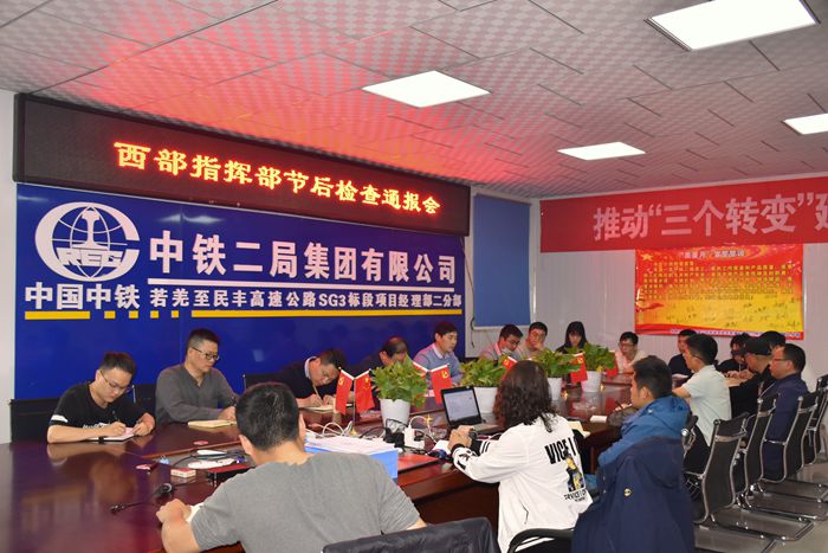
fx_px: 759
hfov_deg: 57.2
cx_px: 414
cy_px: 276
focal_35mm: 33
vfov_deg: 40.0
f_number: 4.5
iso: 800
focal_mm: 22
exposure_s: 1/80
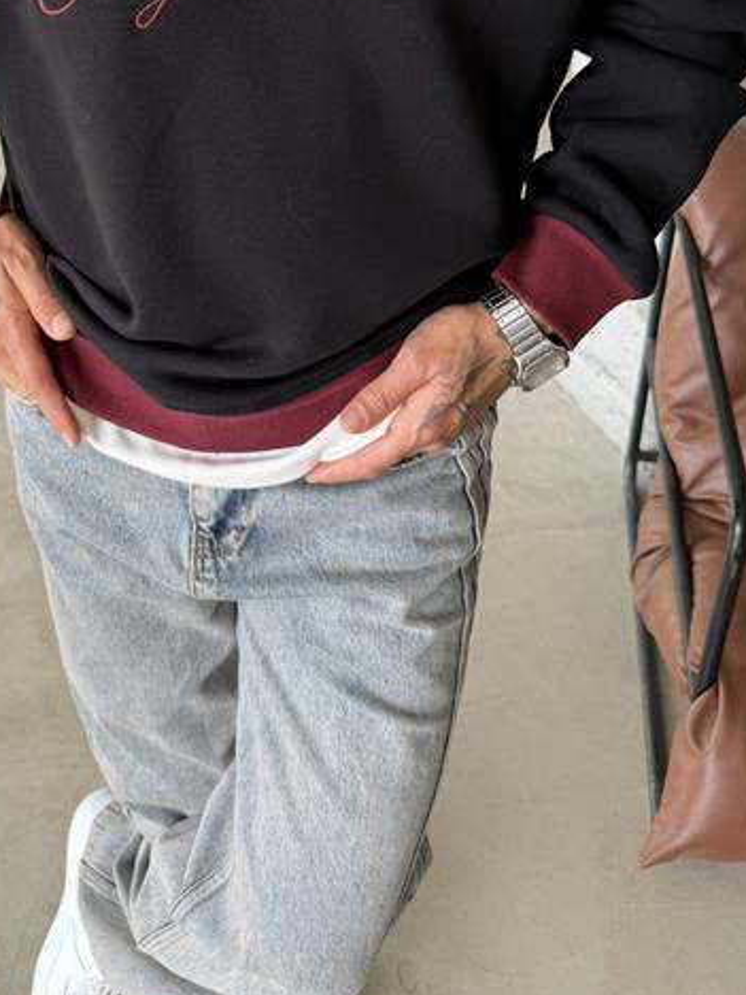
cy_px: 170
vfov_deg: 43.2
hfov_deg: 34.7
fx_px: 1178
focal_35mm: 41
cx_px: 238
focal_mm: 6.76
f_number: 1.78
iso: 64
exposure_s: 1/176
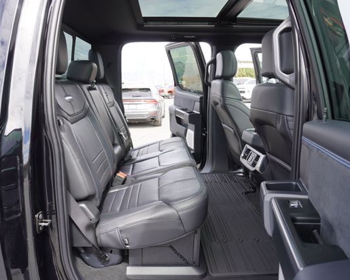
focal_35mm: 28
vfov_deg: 51.5
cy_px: 139
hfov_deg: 62.2
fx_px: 290
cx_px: 168
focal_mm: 16
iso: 100
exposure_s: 1/100
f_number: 5
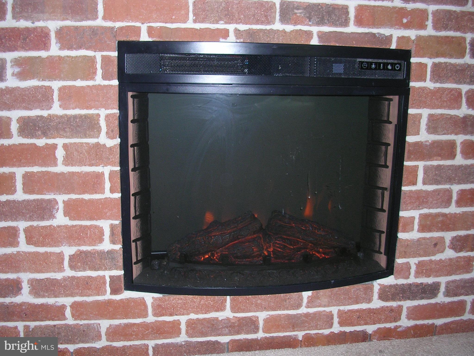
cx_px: 237
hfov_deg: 49.0
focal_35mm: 38
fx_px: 520
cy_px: 178
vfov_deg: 37.7
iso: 50
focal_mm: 5.8
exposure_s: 1/60.1
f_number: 2.8
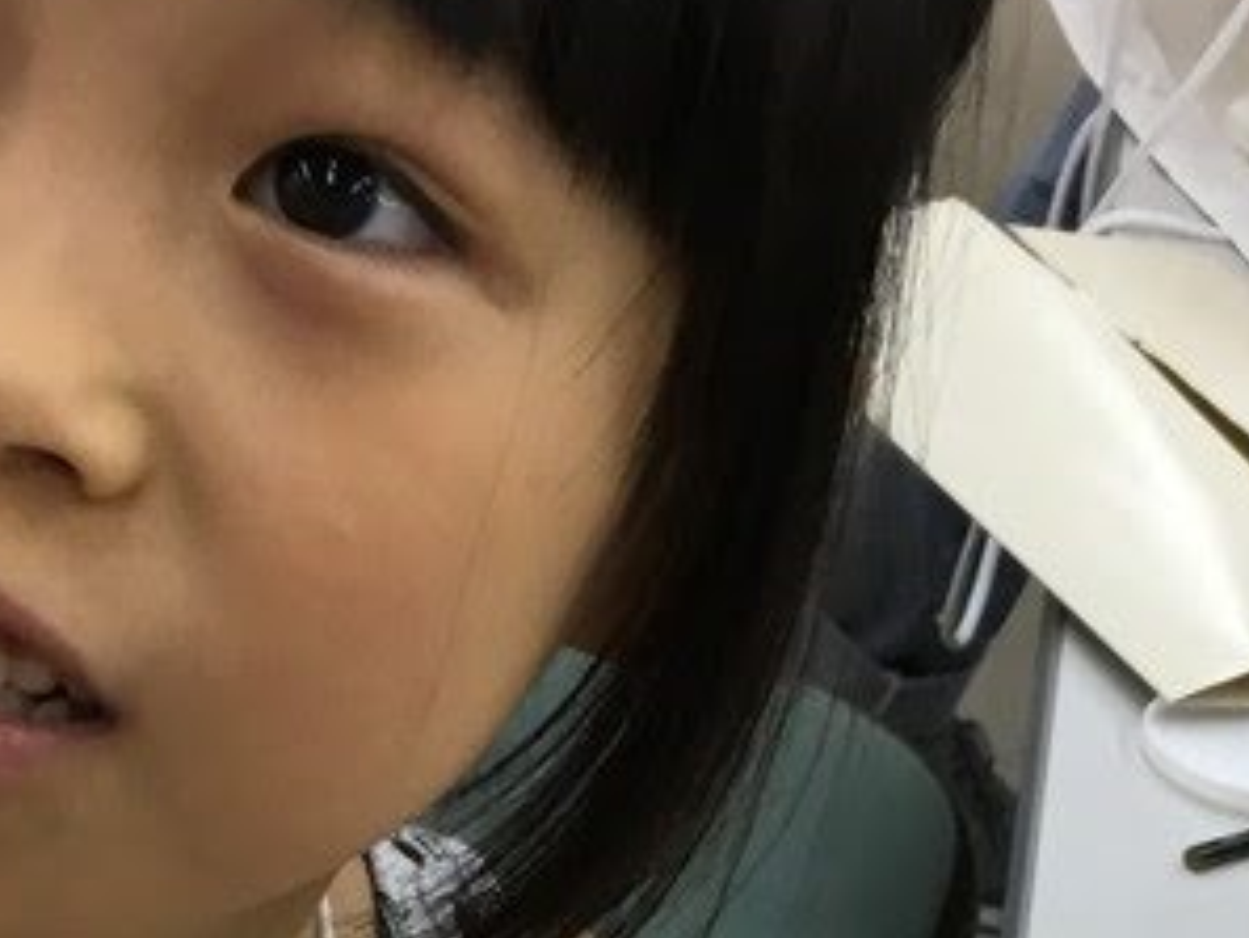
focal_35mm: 100
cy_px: 1485
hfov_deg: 19.6
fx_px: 3610
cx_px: 694
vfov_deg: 13.7
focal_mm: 4.15
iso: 32
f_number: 2.2
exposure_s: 1/30
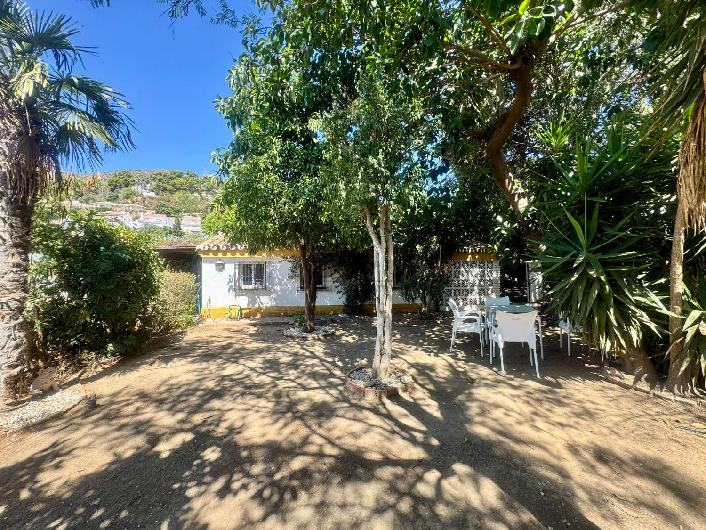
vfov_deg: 85.7
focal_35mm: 14
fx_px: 286
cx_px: 353
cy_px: 265
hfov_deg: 102.1
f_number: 2.2
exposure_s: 1/299
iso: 40
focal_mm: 2.22
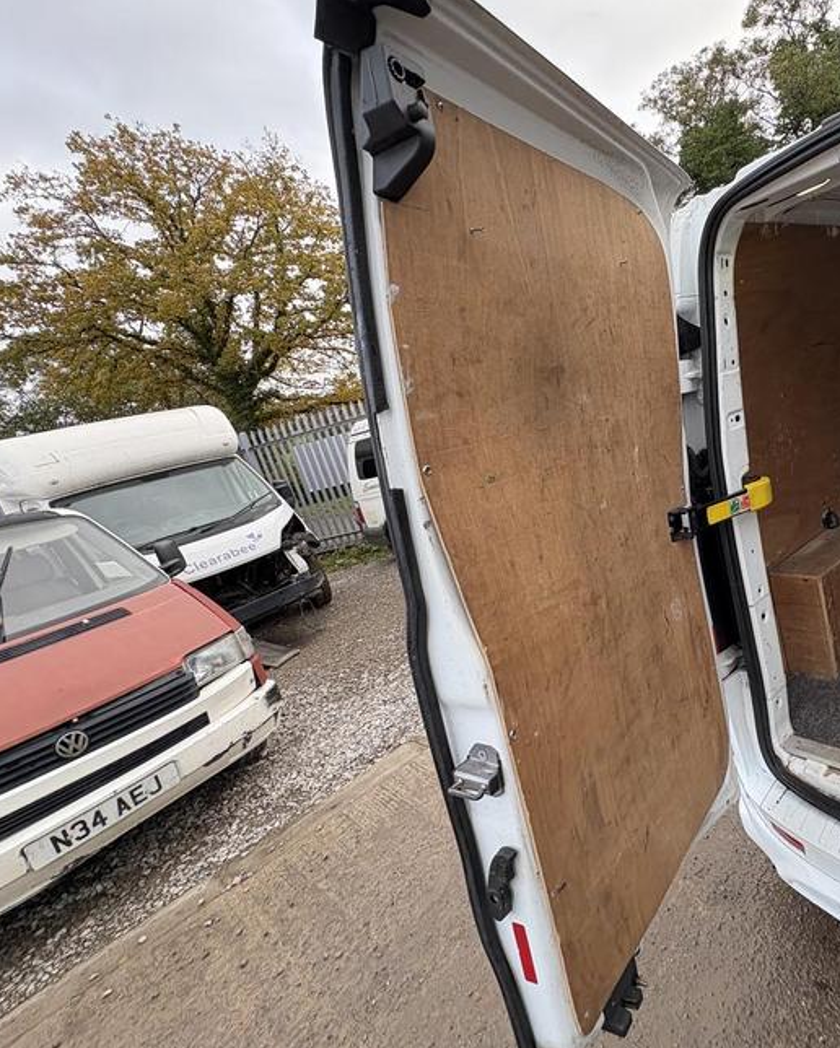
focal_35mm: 19
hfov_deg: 67.2
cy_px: 514
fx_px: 590
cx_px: 612
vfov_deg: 83.2
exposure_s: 1/154
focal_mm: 2.22
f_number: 2.2
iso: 50
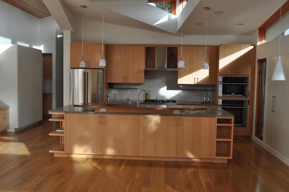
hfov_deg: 53.2
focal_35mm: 36
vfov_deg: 36.8
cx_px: 144
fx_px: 289
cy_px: 96
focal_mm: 24
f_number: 6.3
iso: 200
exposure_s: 1/160
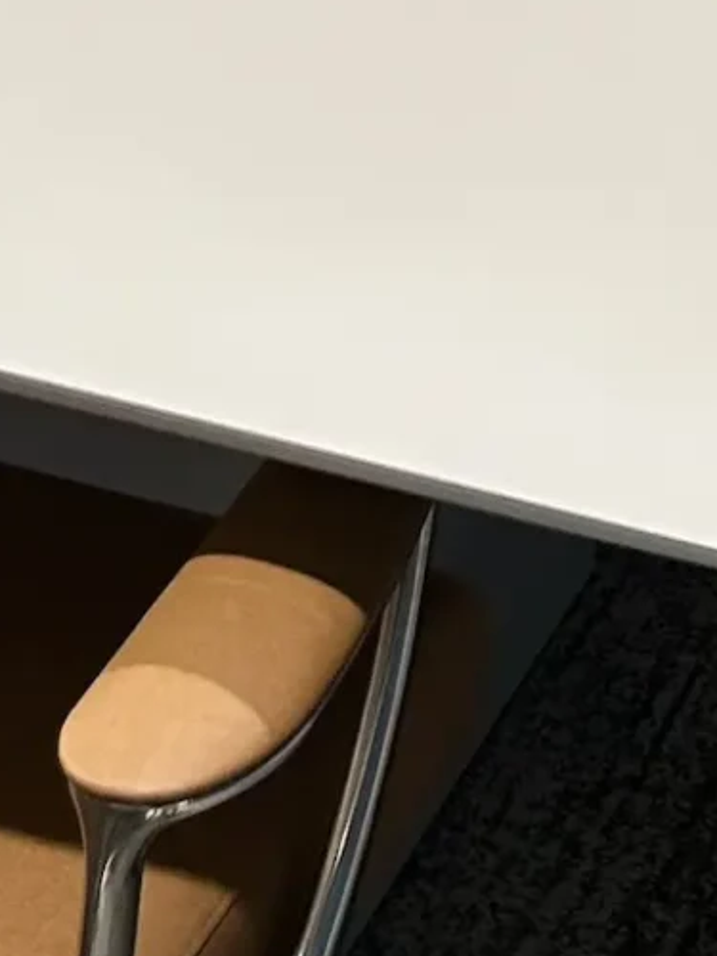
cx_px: 650
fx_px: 3673
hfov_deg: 11.1
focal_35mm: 133
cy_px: -851
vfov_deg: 13.2
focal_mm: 5.7
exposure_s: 1/60
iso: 100
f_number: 1.5
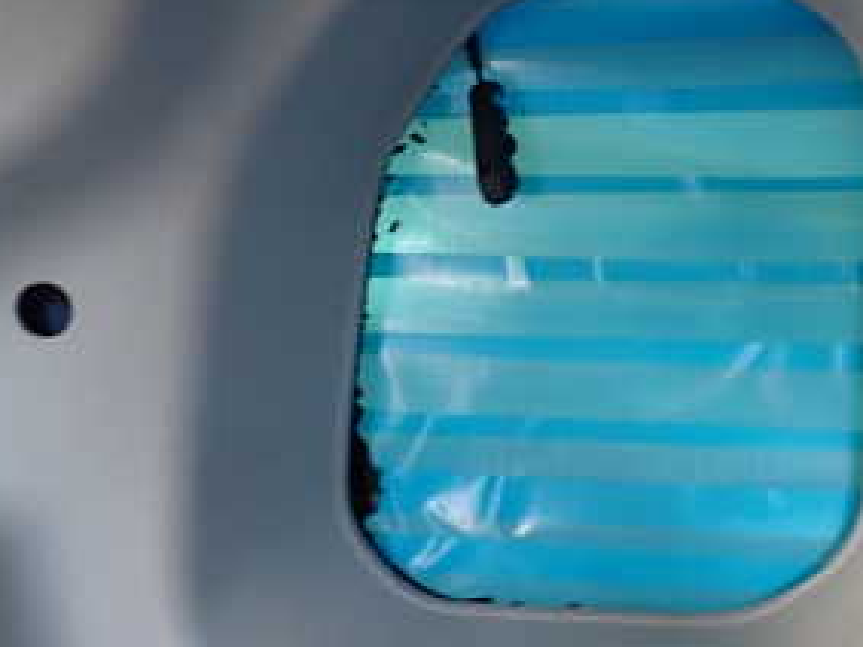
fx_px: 1321
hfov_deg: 35.8
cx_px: 585
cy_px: 308
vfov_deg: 27.5
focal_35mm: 53
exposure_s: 1/40
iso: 200
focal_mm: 4.5
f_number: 2
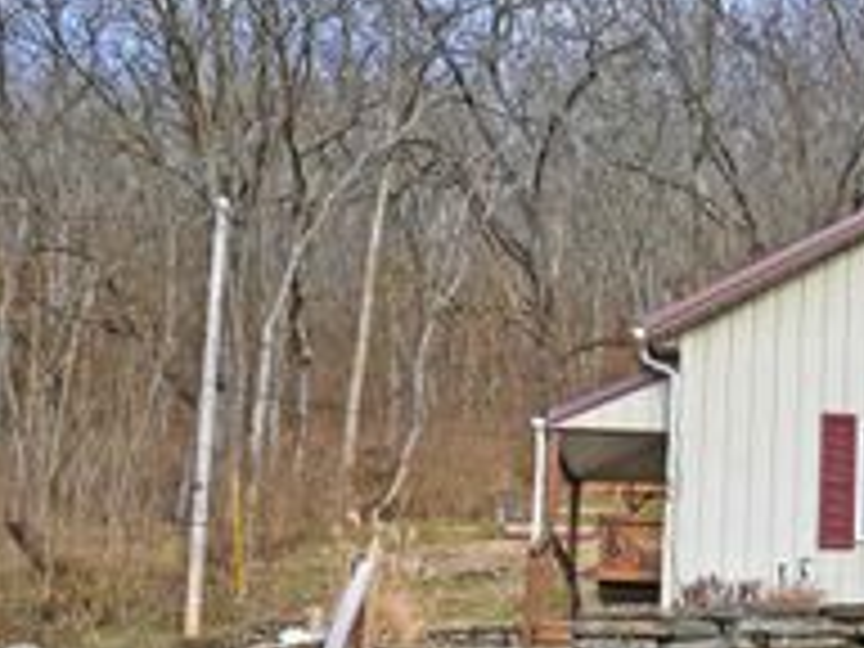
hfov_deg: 27.1
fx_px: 1498
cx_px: 1116
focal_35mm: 60
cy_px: 547
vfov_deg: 23.9
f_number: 10
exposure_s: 1/125
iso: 125
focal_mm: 24
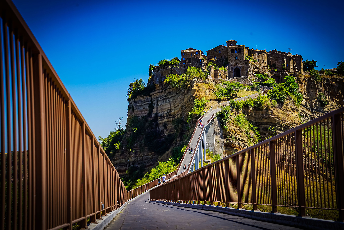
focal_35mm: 66
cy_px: 115
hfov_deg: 30.5
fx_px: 631
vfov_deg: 20.6
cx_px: 172
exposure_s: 1/125
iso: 100
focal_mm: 66
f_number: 10
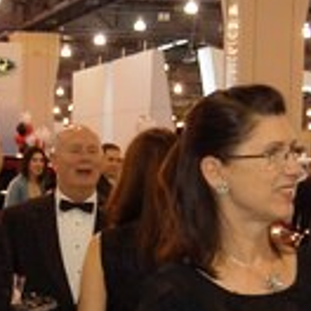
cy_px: 262
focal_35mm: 135
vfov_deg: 12.9
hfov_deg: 12.8
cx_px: 31
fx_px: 1372
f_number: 4.2
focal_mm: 28
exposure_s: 1/60
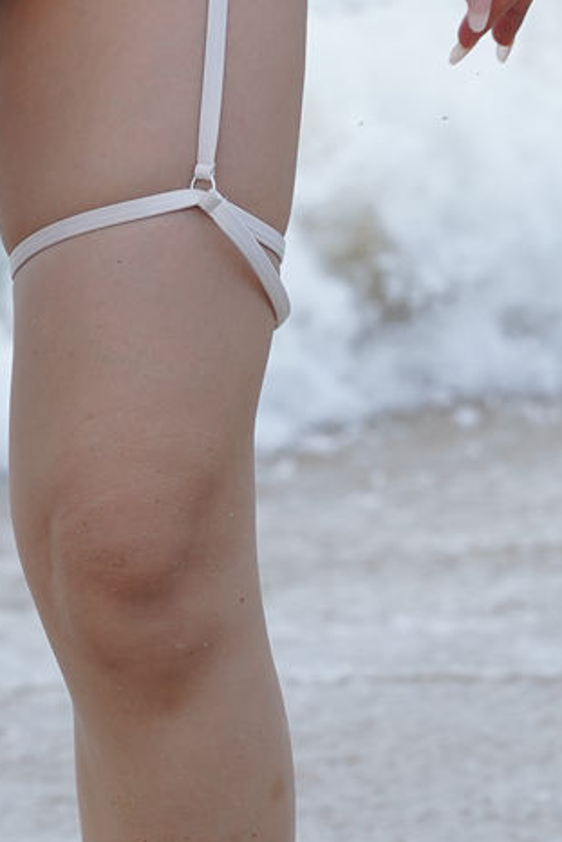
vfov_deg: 3.0
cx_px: -99
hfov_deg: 2.0
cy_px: -255
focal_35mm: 688
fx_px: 16097
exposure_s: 1/500
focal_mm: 135
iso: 400
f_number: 5.6
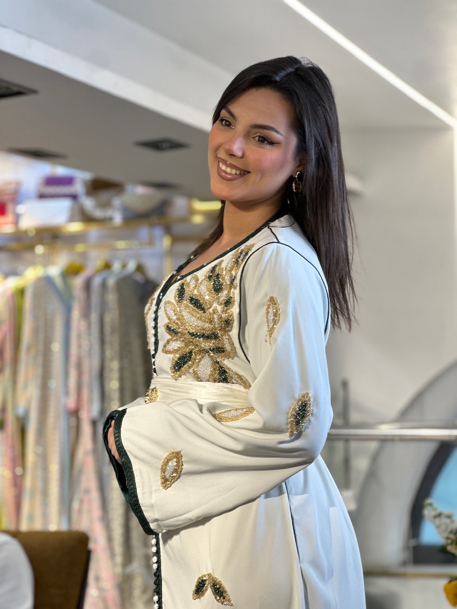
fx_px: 1355
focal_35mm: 77
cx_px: 228
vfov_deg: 25.3
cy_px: 304
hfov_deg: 19.1
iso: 64
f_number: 2.8
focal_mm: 9
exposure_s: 1/100
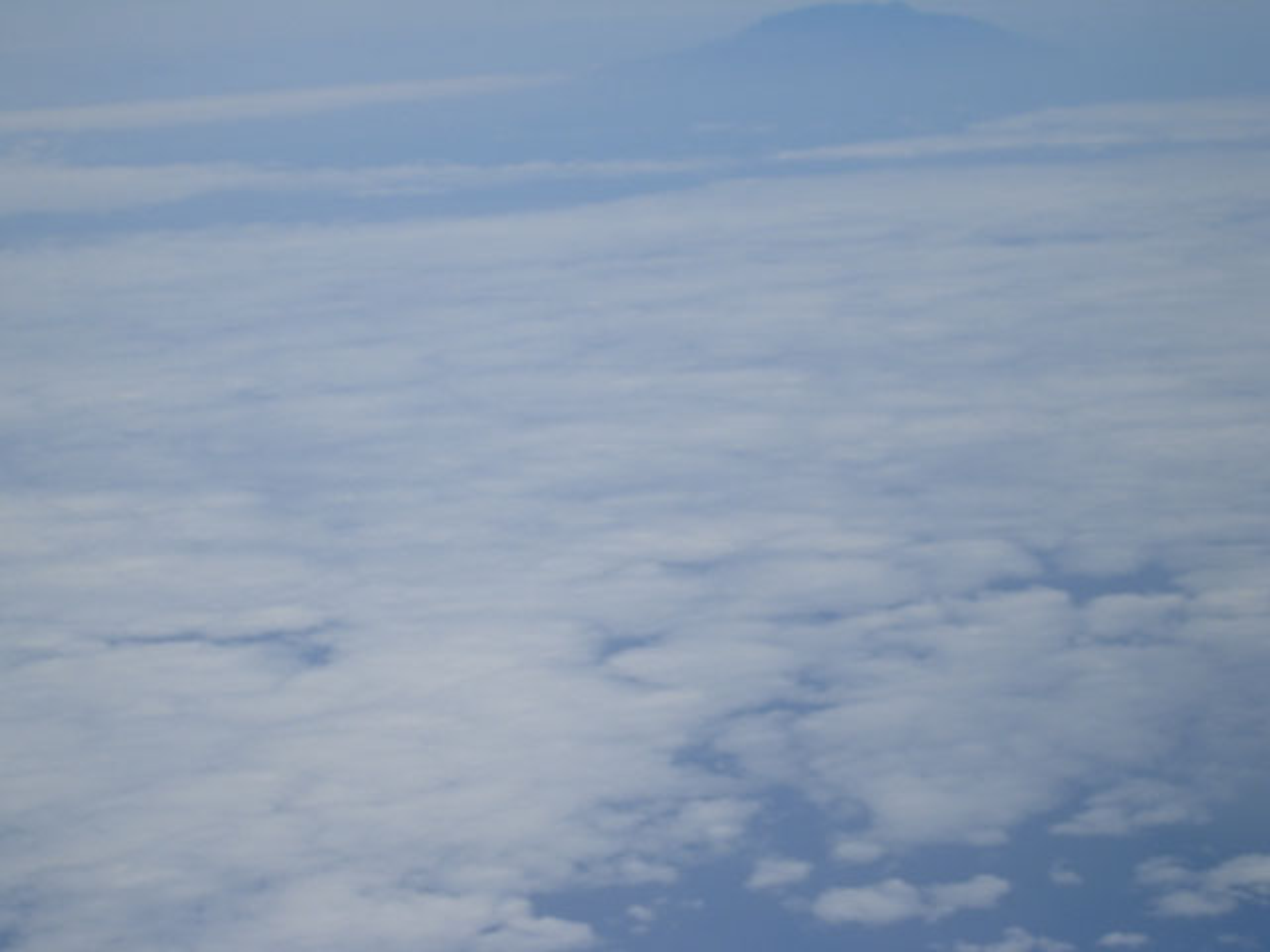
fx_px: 4623
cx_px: 635
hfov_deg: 15.6
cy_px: 476
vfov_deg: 11.8
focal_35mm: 126
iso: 50
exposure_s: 1/683
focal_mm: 26.3
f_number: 6.5
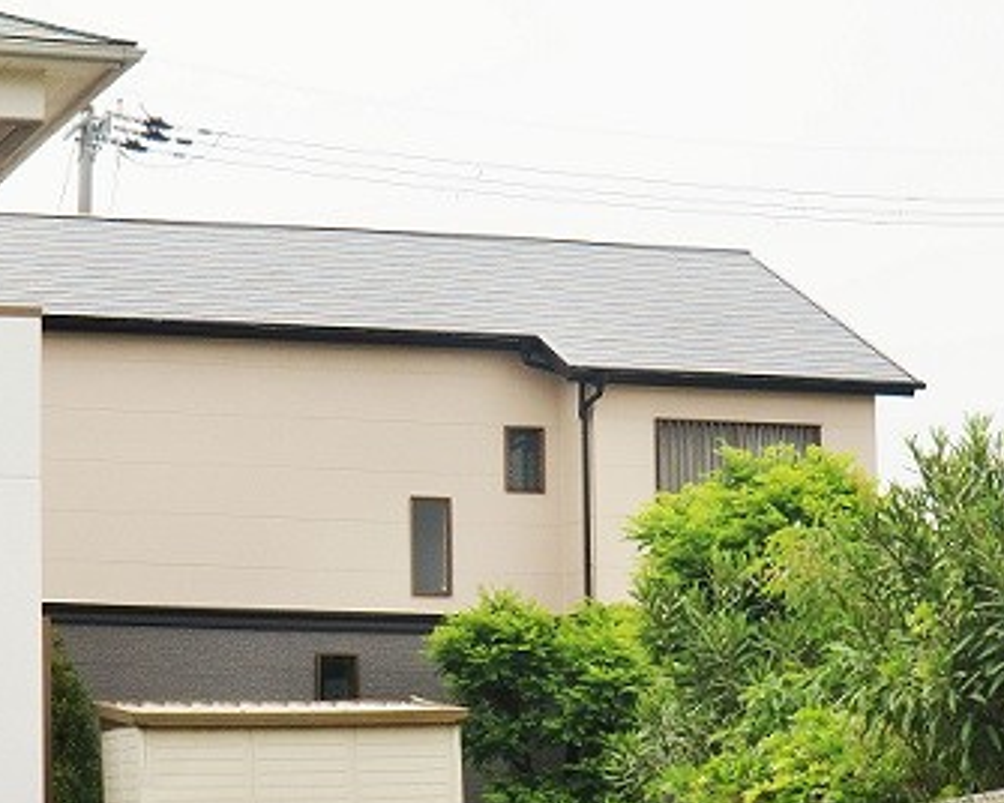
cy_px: 416
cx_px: 483
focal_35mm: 133
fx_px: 3952
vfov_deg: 11.6
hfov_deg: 14.5
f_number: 5.4
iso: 64
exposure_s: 1/400
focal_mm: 19.98
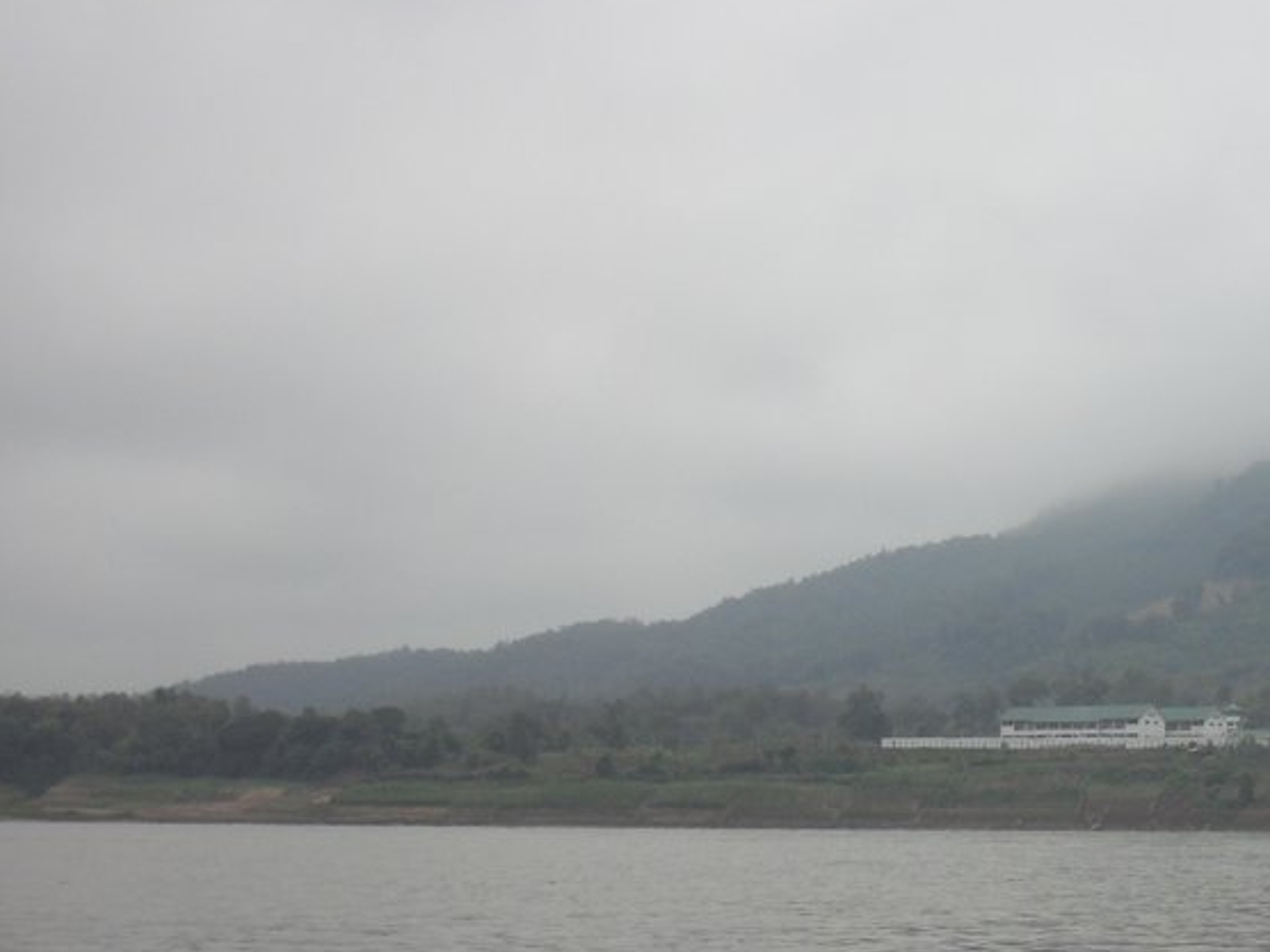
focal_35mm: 70
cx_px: 1165
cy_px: 735
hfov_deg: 26.7
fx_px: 2568
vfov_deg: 20.8
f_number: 8
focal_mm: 6.2
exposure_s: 1/100
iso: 100
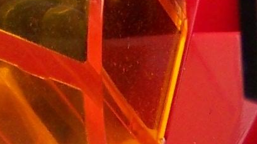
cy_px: 152
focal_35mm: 312
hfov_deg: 6.9
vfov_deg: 3.9
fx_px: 2125
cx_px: 36
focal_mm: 6.3
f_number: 2.8
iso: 64
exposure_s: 1/250
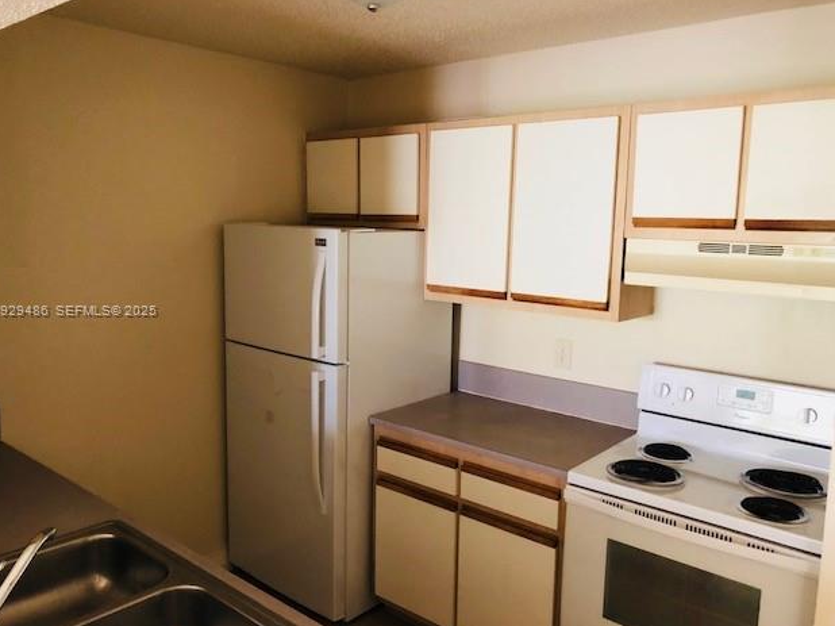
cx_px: 404
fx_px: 699
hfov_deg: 61.7
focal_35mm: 29
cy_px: 311
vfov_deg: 48.2
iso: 100
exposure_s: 1/5
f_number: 1.8
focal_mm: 4
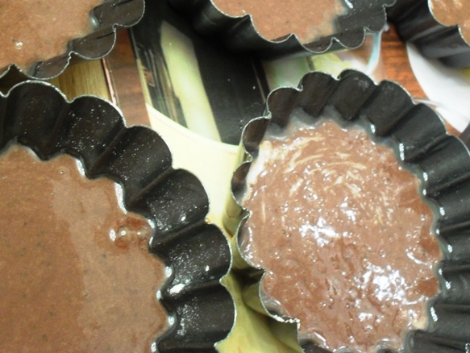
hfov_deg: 39.6
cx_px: 232
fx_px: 652
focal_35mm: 48
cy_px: 116
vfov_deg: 30.1
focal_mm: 6.3
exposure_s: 1/4
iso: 200
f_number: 3.2
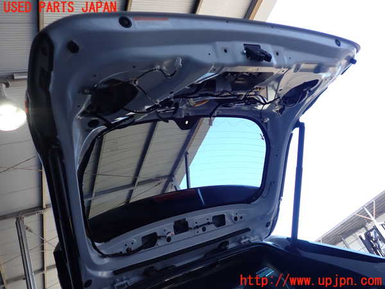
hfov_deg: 60.0
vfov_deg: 46.8
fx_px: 334
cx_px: 192
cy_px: 144
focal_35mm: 30
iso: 125
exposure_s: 1/125
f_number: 2.3
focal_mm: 5.4
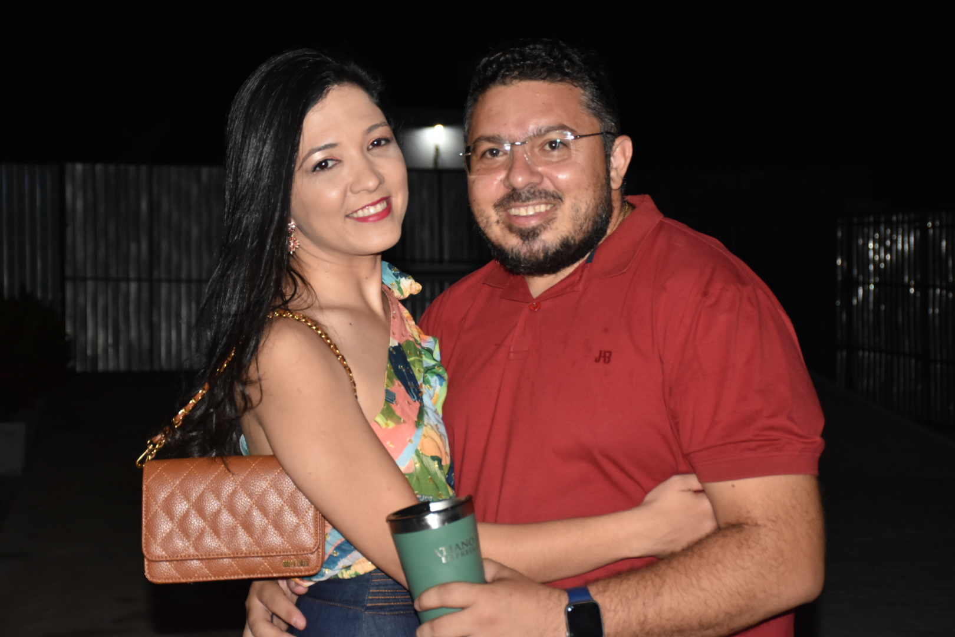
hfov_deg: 29.9
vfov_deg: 20.2
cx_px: 478
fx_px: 1790
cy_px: 318
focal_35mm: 68
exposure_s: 1/100
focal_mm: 45
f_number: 4.5
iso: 1250
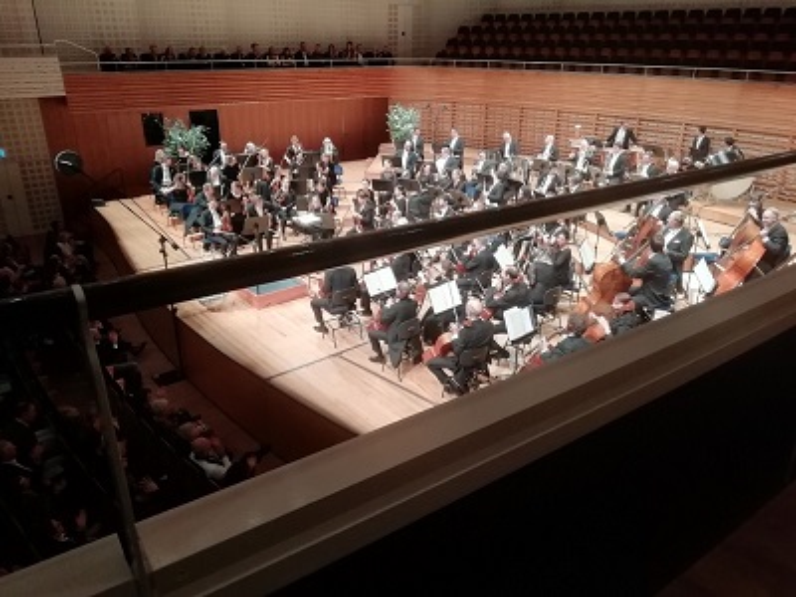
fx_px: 598
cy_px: 298
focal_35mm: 26
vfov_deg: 53.1
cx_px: 398
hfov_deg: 67.3
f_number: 2.2
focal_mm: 3.46
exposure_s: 1/33.3
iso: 250
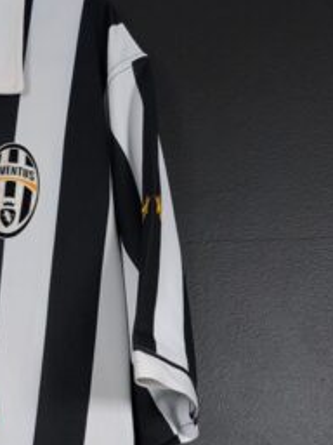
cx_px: -109
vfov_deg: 24.7
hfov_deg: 18.8
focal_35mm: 72
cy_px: 520
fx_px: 924
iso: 400
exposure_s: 1/125
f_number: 1.6
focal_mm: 6.57
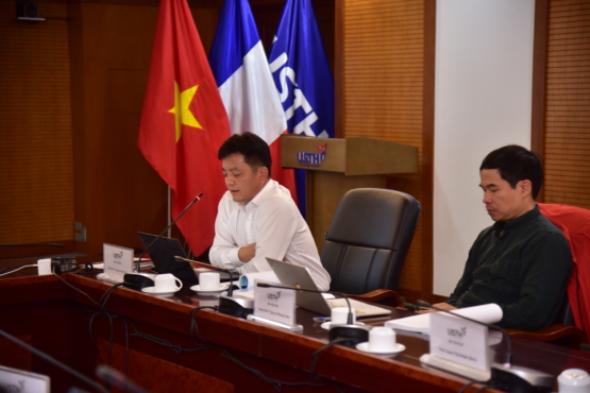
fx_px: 1278
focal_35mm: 78
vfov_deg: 17.5
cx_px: 295
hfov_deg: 26.0
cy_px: 196
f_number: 4
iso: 1250
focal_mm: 78
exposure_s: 1/100
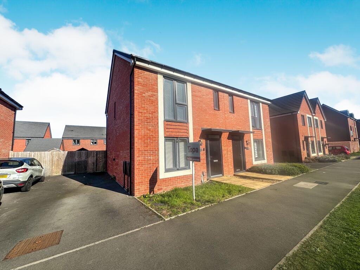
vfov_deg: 85.7
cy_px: 135
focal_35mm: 14
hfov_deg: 102.1
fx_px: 146
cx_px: 180
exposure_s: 1/2500
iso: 50
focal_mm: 2.22
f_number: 2.2
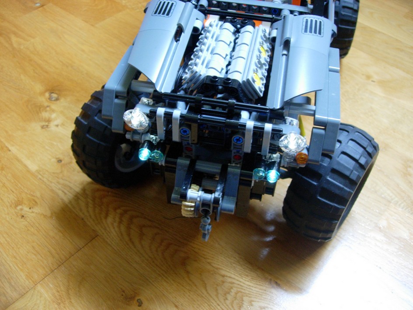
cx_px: 206
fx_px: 453
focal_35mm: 38
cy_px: 155
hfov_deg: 49.0
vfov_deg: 37.7
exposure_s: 1/11.9
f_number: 2.8
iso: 200
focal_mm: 7.8
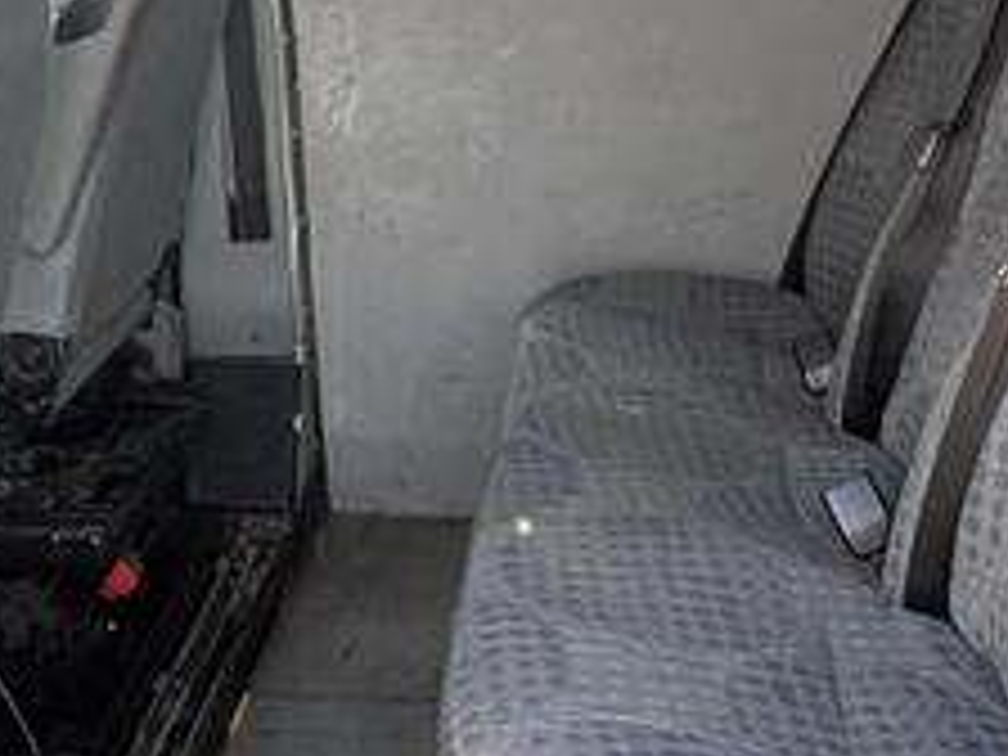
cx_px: 472
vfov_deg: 26.1
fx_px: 1631
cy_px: 342
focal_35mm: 56
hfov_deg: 34.3
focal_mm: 2.22
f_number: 2.2
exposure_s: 1/99
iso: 125
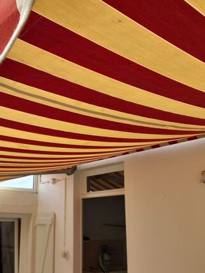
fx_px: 316
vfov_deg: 46.4
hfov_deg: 35.7
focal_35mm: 40
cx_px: 72
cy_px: 170
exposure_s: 1/100
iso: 32
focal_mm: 4
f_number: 1.8
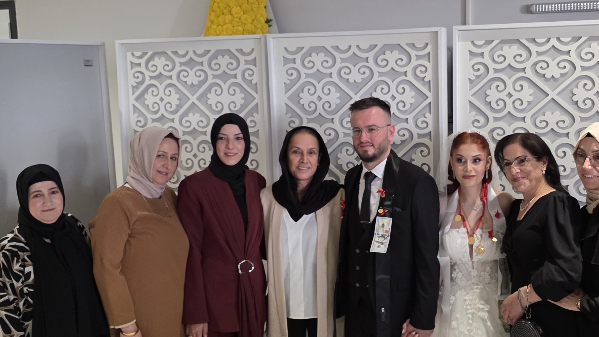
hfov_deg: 43.2
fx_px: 747
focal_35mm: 47
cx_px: 395
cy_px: 159
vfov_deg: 25.4
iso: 500
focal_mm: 6.3
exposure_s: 1/100
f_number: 1.7
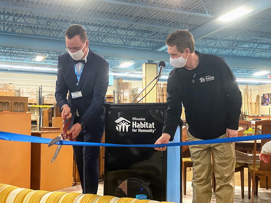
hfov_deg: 41.0
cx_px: 164
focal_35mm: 46
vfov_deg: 31.5
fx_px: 360
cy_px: 114
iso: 200
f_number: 1.8
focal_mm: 4.25
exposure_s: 1/60
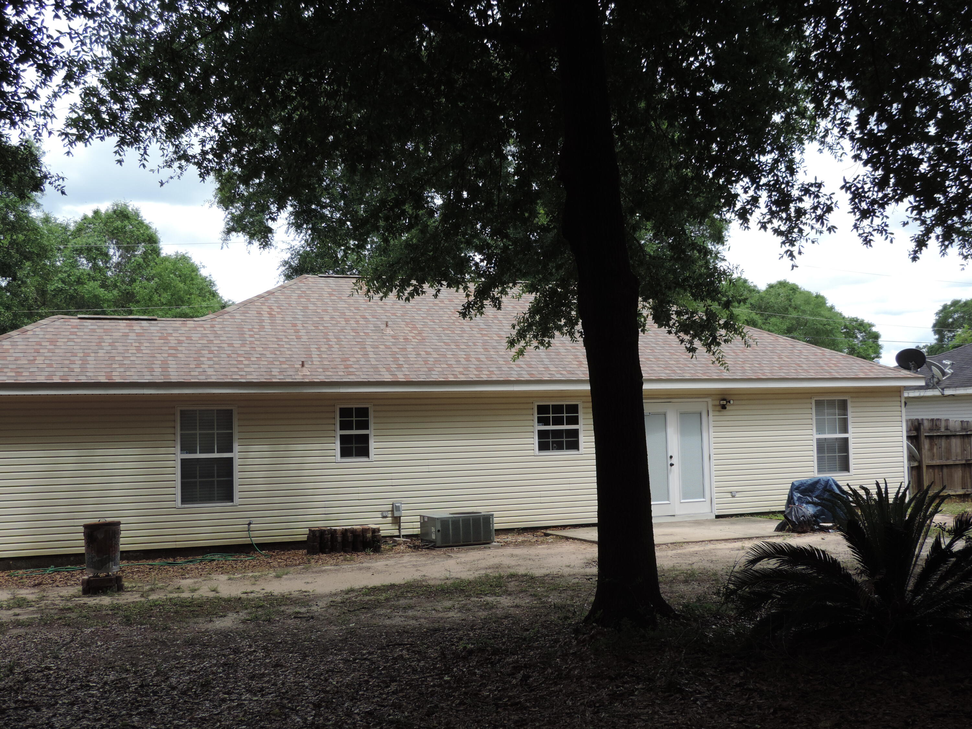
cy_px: 364
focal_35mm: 40
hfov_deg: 46.8
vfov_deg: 36.0
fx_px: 1123
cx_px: 486
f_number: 3.3
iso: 80
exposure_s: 1/500
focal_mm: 7.1
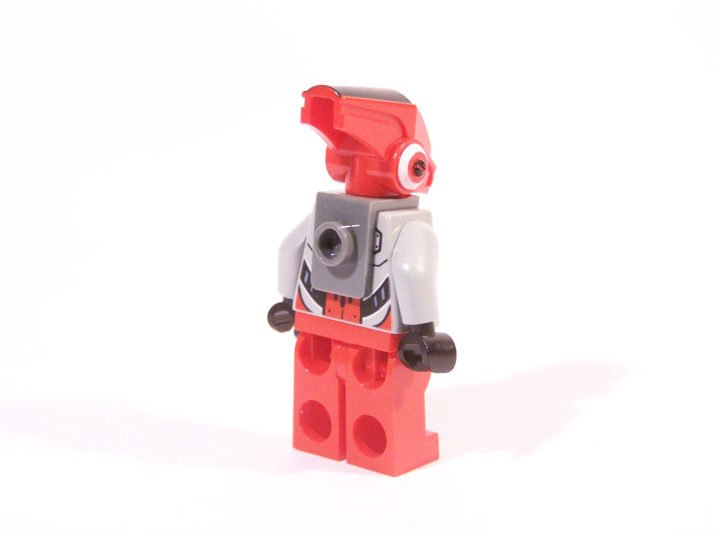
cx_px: 357
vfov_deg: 14.1
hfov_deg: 18.7
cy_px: 268
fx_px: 2166
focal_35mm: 105
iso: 400
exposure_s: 1/20
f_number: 3.6
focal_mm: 17.5
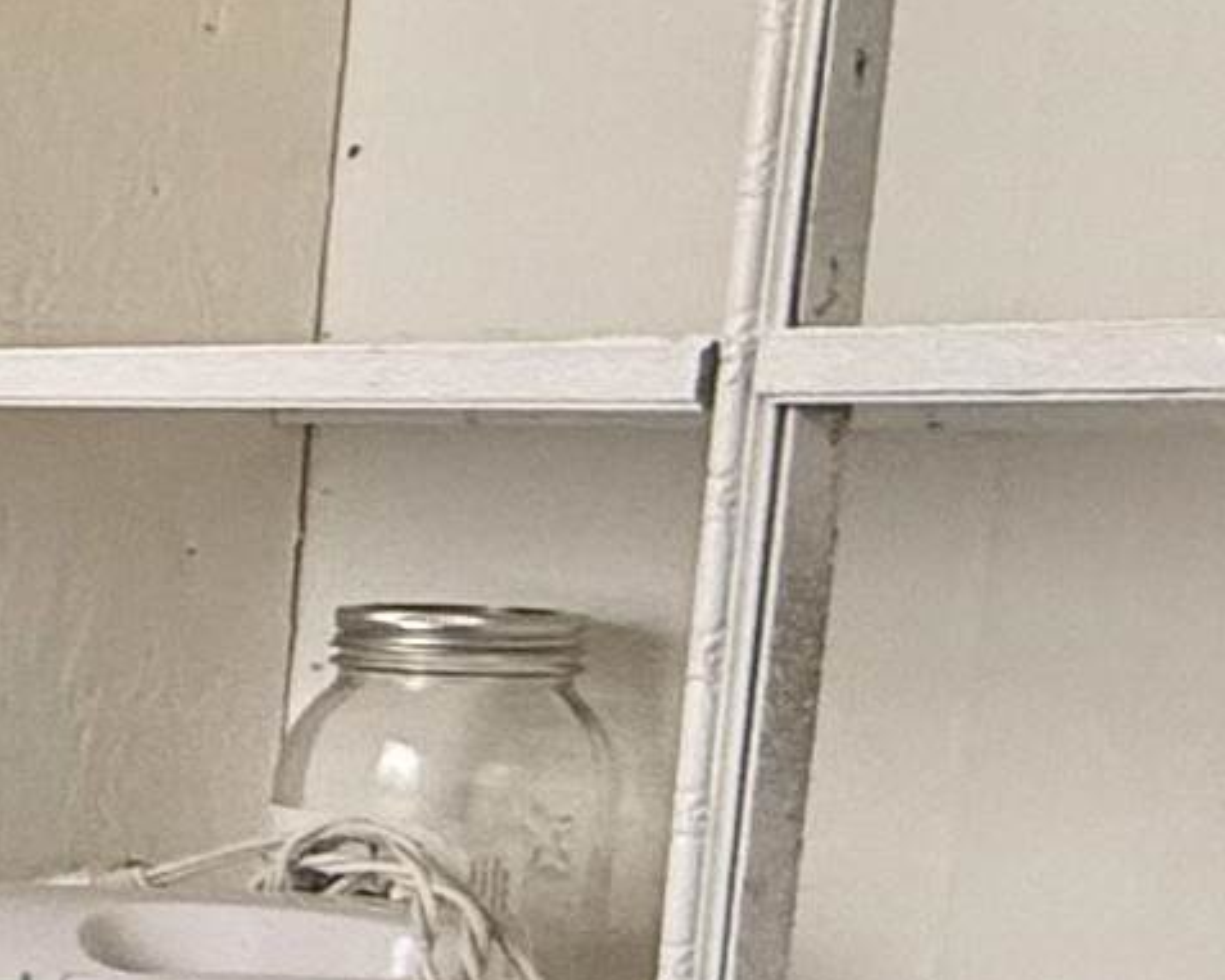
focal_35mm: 88
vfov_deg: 17.3
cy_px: 770
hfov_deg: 12.3
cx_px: -2245
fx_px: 3192
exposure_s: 1/120
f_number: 2.2
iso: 160
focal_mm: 2.22
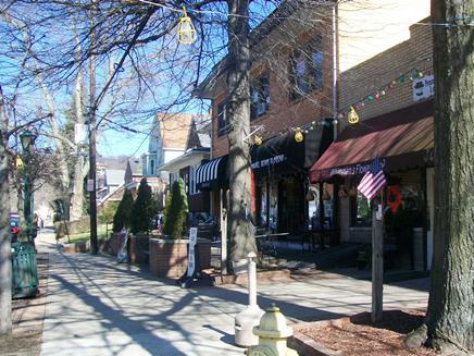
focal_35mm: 36
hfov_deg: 51.4
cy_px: 178
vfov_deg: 39.7
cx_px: 237
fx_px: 493
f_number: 2.7
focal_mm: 6
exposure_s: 1/500
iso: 64
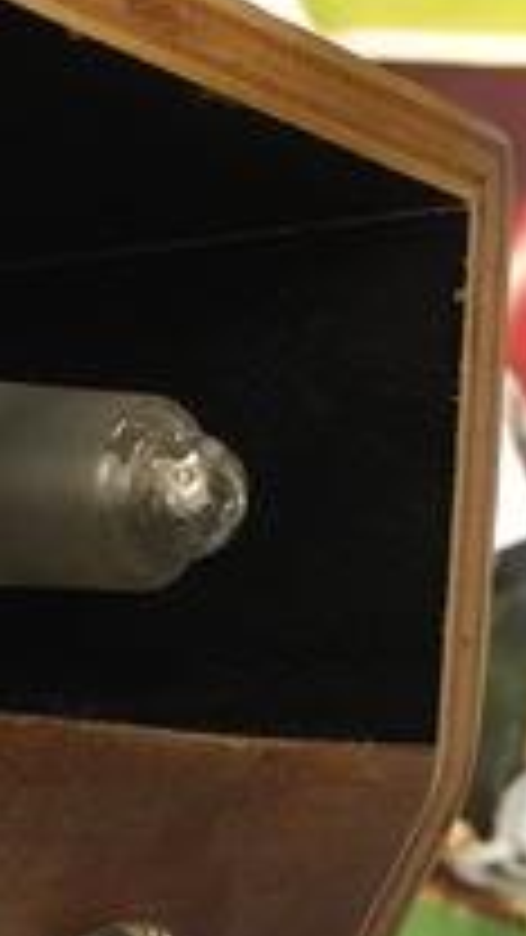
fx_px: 2256
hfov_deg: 12.9
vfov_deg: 23.3
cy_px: 594
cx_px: -148
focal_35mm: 91
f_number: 2.2
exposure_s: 1/30
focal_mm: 4.15
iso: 80
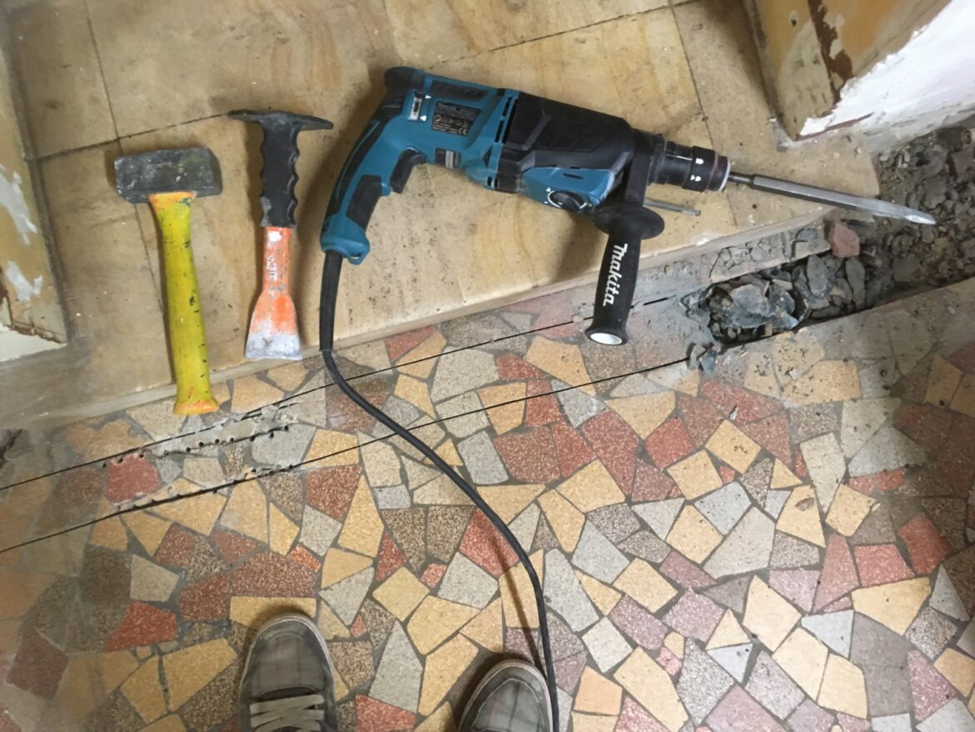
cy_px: 366
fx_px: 817
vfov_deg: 48.2
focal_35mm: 29
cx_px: 488
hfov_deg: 61.6
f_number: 2.2
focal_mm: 4.15
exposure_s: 1/20
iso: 200
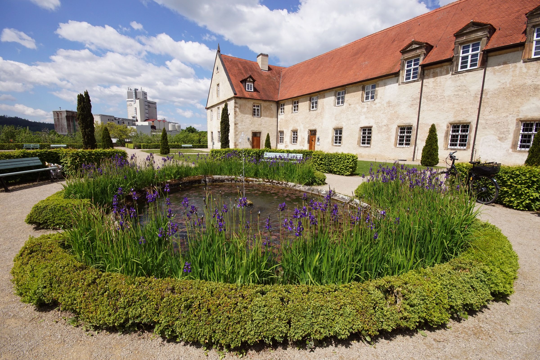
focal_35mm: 15
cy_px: 180
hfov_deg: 100.4
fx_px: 225
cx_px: 270
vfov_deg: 77.3
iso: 400
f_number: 10
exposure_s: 1/640
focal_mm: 10
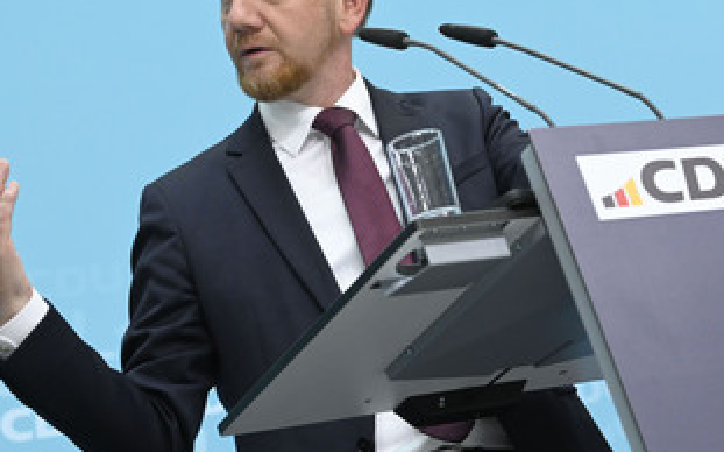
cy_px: 203
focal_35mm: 133
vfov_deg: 9.8
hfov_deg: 15.7
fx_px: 2623
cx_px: 432
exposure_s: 1/500
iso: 4000
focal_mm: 90
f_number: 5.6
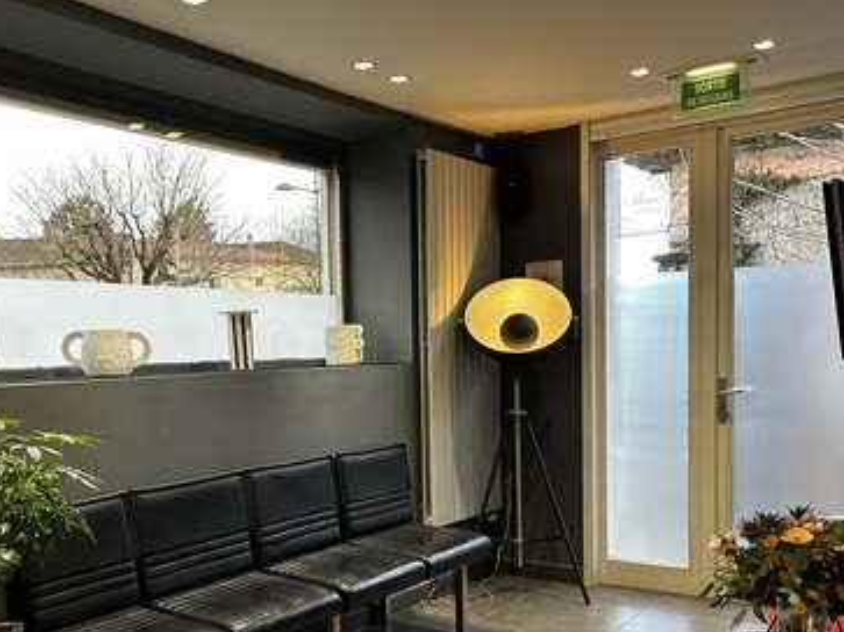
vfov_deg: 38.1
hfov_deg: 50.0
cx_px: 365
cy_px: 431
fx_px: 902
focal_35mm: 37
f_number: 1.5
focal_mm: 5.7
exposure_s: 1/50
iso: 80
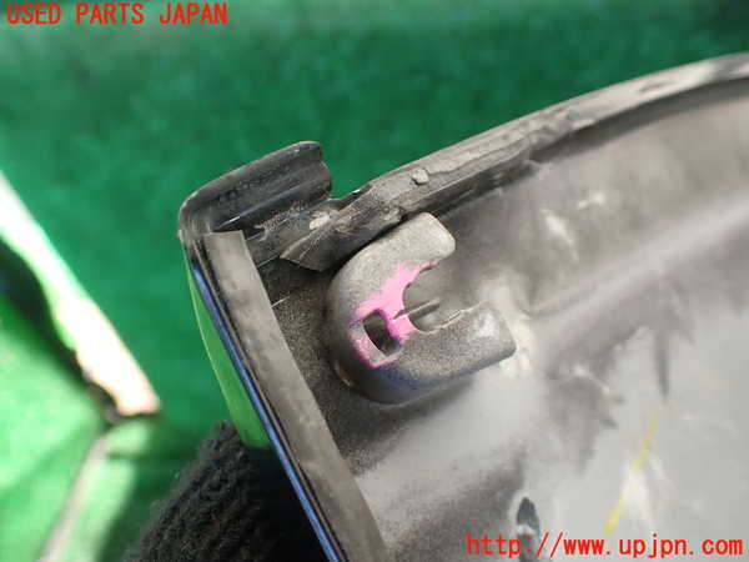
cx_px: 374
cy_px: 281
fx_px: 649
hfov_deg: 60.0
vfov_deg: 46.8
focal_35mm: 30
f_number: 2.3
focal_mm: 5.4
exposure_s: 1/125
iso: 100
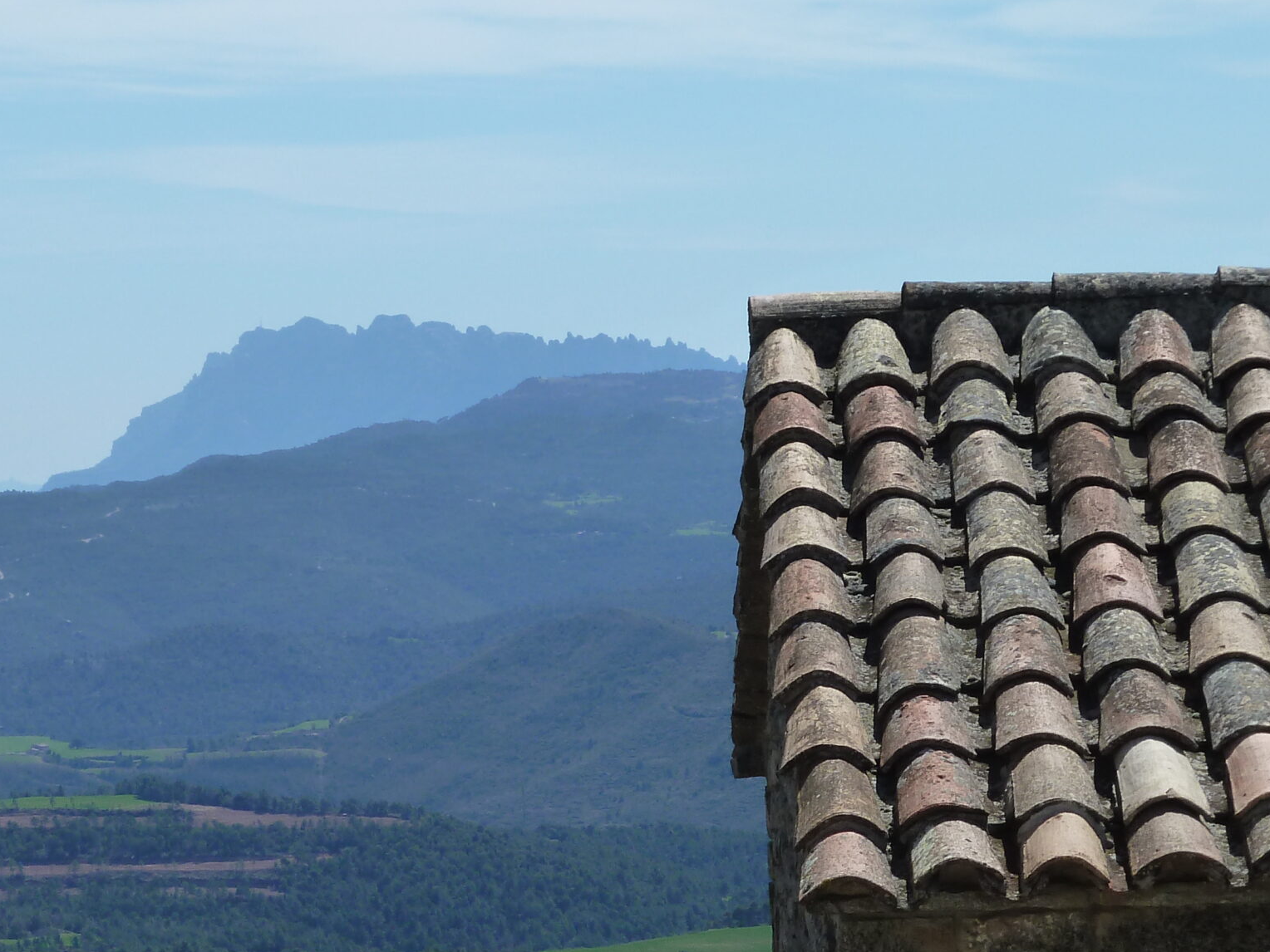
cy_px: 523
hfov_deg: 10.6
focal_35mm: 186
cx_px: 368
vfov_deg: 8.0
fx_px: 6824
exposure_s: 1/640
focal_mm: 18.2
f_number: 5.6
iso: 125
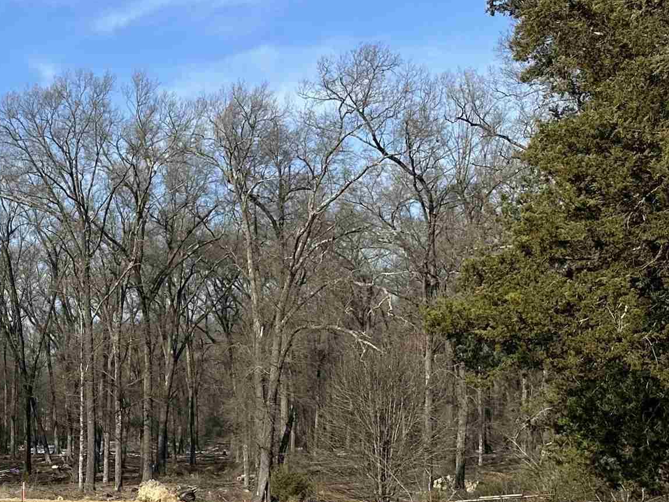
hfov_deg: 25.7
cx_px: -213
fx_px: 1237
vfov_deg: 22.4
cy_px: 444
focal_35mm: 64
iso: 80
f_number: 1.78
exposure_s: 1/3155
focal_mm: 6.86
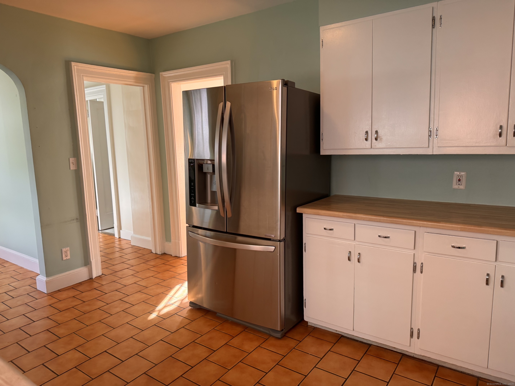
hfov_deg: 71.6
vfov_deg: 56.8
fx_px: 357
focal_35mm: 24
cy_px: 193
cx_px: 258
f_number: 1.78
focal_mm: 6.76
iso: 160
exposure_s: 1/120
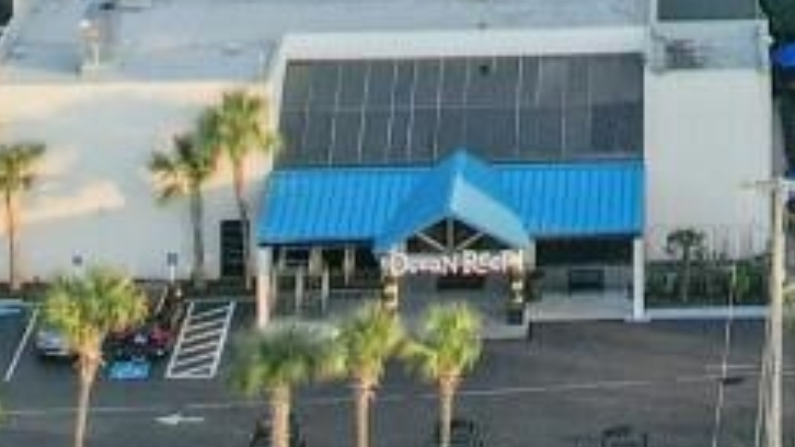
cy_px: -1183
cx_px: 972
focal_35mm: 154
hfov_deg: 13.5
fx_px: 3246
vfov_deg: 6.6
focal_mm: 8.38
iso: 100
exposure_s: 1/40
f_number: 2.8
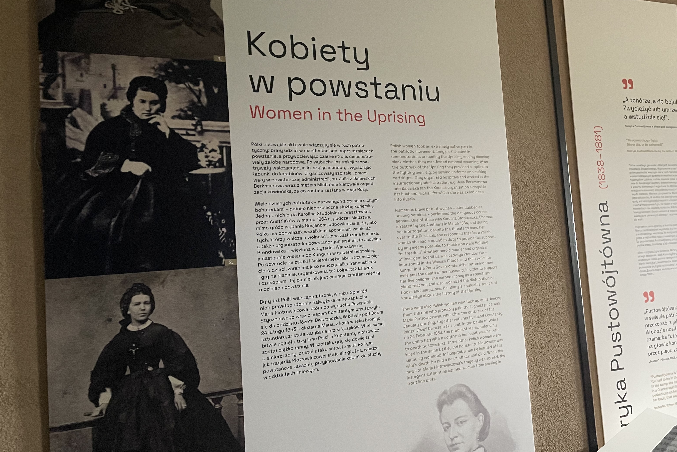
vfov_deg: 37.8
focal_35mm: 35
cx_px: 433
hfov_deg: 53.7
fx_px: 658
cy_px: 194
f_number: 1.6
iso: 640
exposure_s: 1/33
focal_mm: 4.2
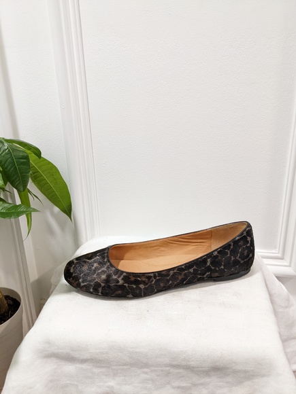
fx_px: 308
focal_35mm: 27
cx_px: 148
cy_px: 197
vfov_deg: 65.3
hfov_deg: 51.4
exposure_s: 1/40
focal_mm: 4.38
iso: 381
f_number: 1.73
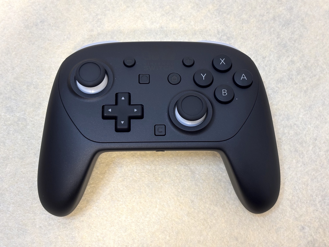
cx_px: 164
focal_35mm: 52
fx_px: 494
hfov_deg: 36.8
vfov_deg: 28.0
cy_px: 124
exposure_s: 1/33
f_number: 1.6
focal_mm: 5.96
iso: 100
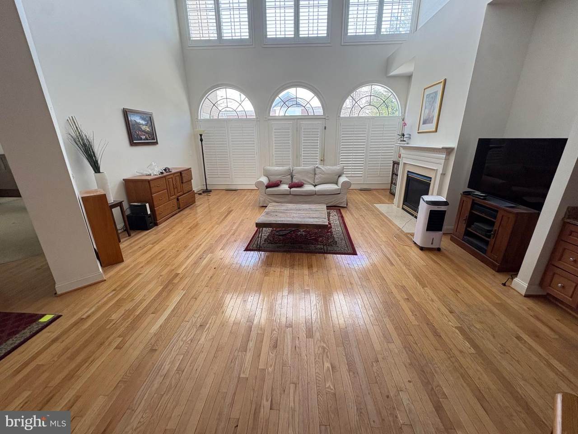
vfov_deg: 85.7
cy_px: 217
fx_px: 234
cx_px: 289
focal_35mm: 14
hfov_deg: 102.1
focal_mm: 2.22
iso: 250
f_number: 2.2
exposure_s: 1/85
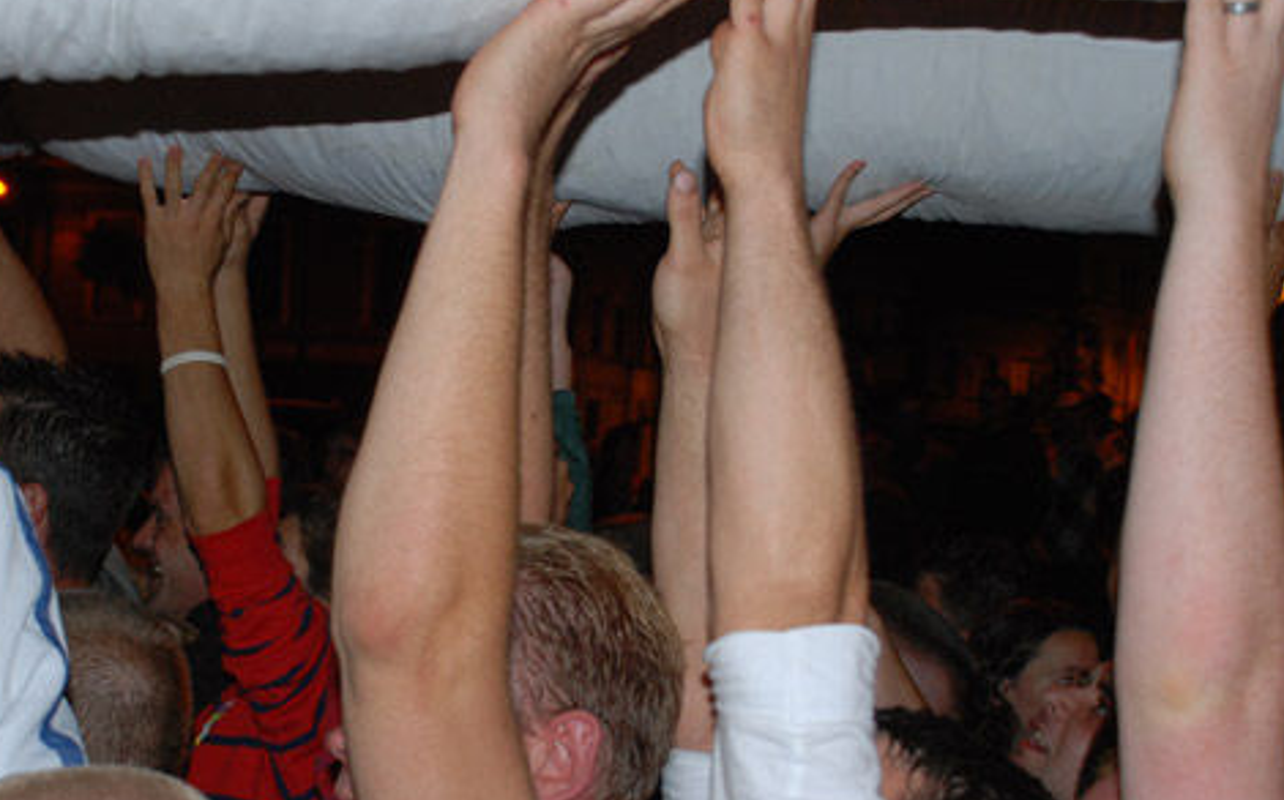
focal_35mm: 81
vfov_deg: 16.1
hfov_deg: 25.5
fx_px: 2828
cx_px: 484
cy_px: 494
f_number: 4.2
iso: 320
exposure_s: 1/60
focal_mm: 31
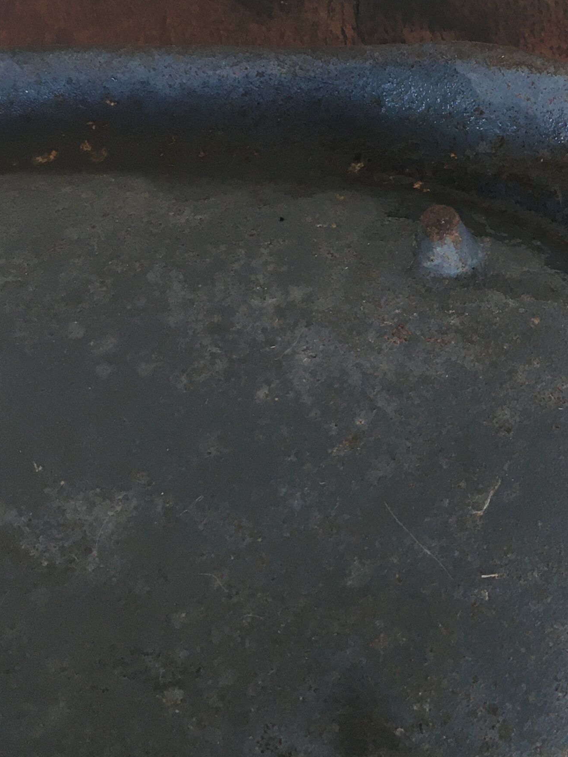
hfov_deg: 21.0
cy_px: 364
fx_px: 1466
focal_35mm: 67
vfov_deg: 29.0
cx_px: 599
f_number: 2.2
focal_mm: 4.15
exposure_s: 1/33
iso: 80
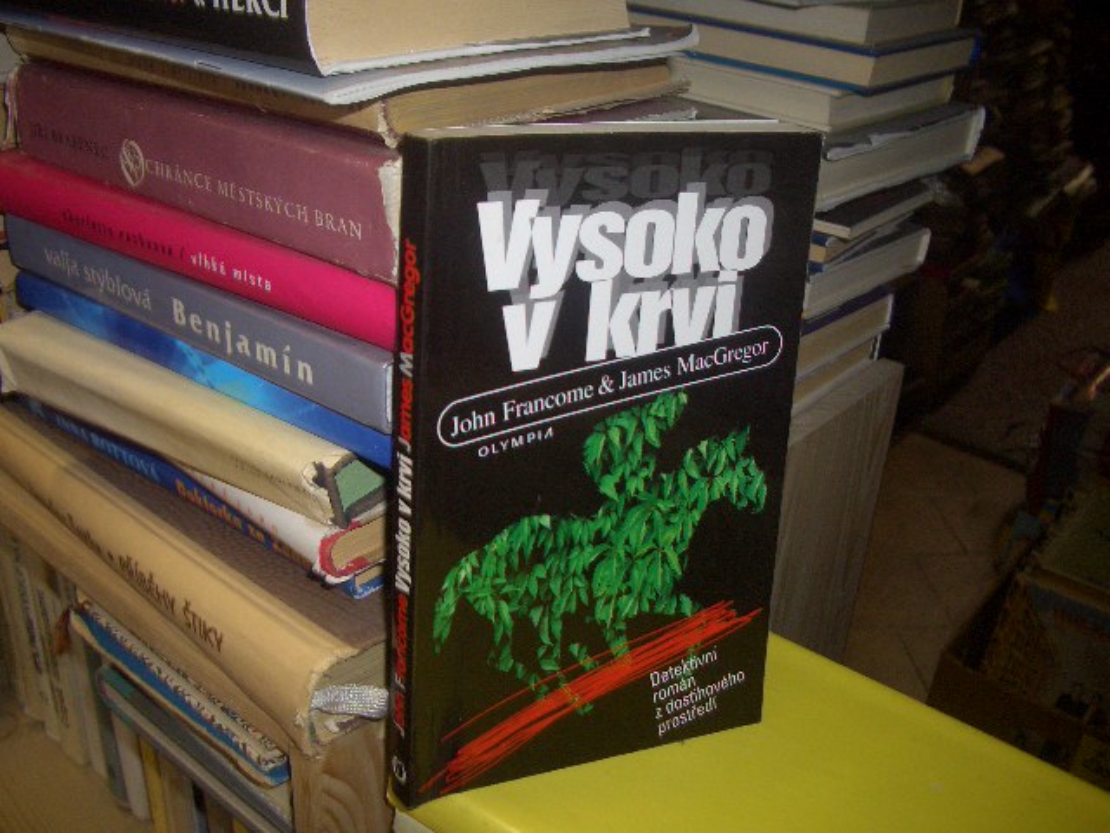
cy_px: 416
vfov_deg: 40.7
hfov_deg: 52.6
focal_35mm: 35
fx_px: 1122
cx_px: 555
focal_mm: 5.8
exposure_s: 1/60
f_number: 2.6
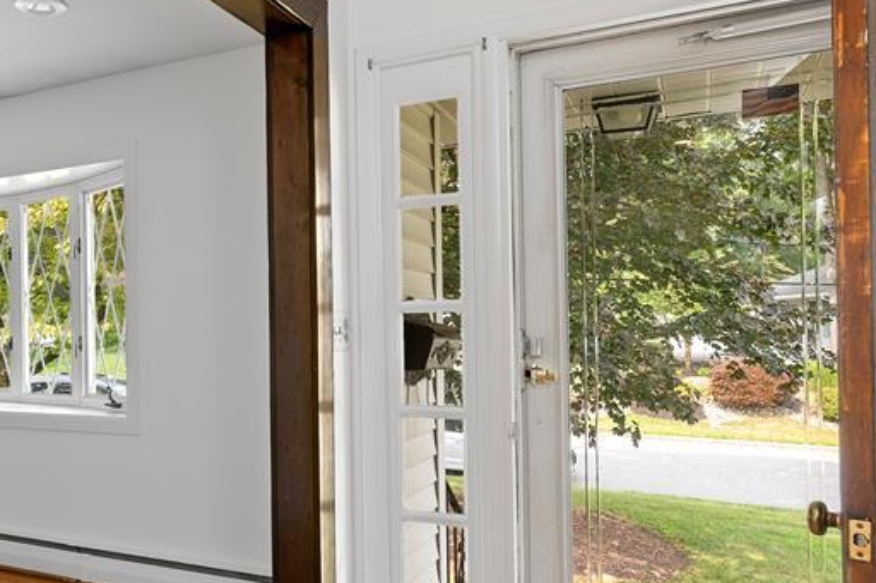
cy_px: 403
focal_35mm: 30
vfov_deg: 42.8
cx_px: 263
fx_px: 730
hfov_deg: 59.9
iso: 200
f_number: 8
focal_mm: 15
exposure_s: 1/6
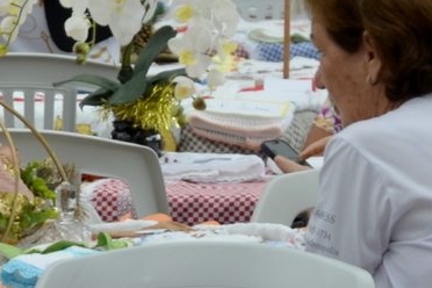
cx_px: -175
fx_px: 8137
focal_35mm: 678
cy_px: 78
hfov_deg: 3.0
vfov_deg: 2.0
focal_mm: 105
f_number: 5.6
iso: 250
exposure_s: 1/125
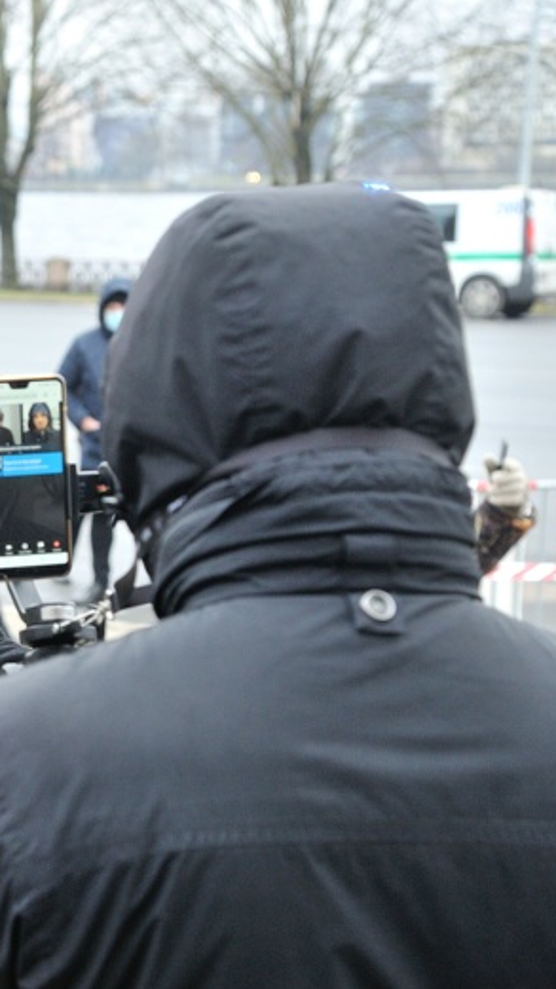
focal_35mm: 105
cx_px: -118
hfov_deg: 11.3
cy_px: 493
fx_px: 2752
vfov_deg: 20.4
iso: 1250
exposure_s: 1/125
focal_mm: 66
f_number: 5.6
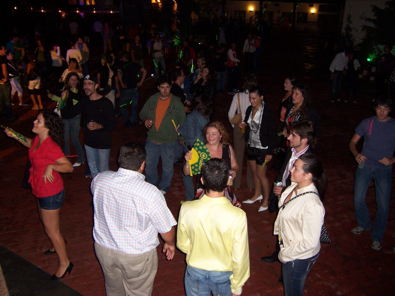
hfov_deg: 55.4
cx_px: 198
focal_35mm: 33
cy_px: 148
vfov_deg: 42.9
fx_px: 377
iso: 140
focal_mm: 5.5
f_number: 2.8
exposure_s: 1/60
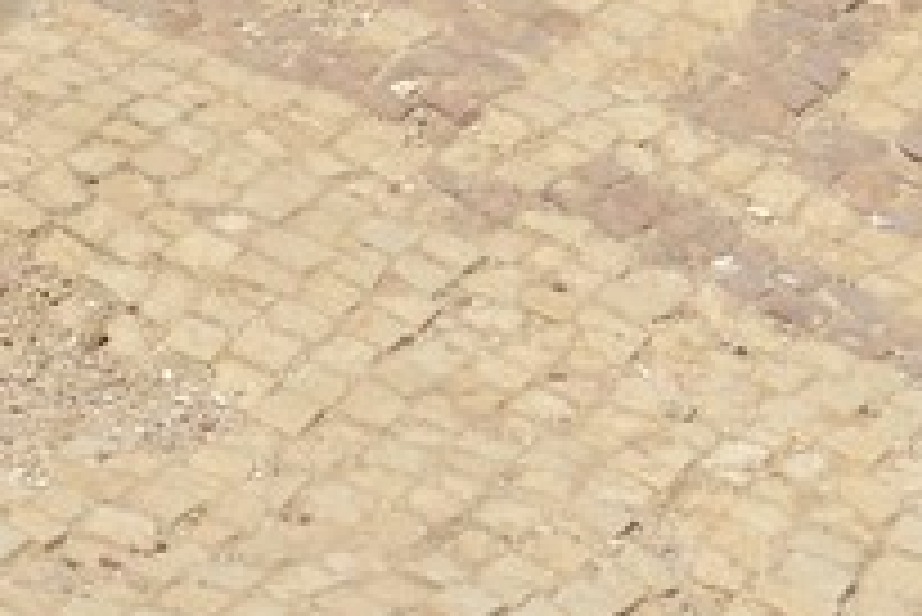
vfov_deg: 5.6
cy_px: -1389
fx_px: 5792
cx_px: -1228
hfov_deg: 8.4
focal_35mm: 226
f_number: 16
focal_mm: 29
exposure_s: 1/160
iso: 100
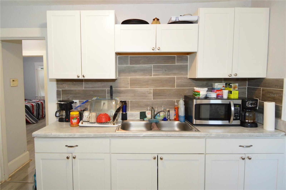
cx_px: 143
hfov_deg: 90.1
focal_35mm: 18
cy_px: 95
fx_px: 143
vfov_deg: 67.3
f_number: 4
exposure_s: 1/60
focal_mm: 12
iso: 1000
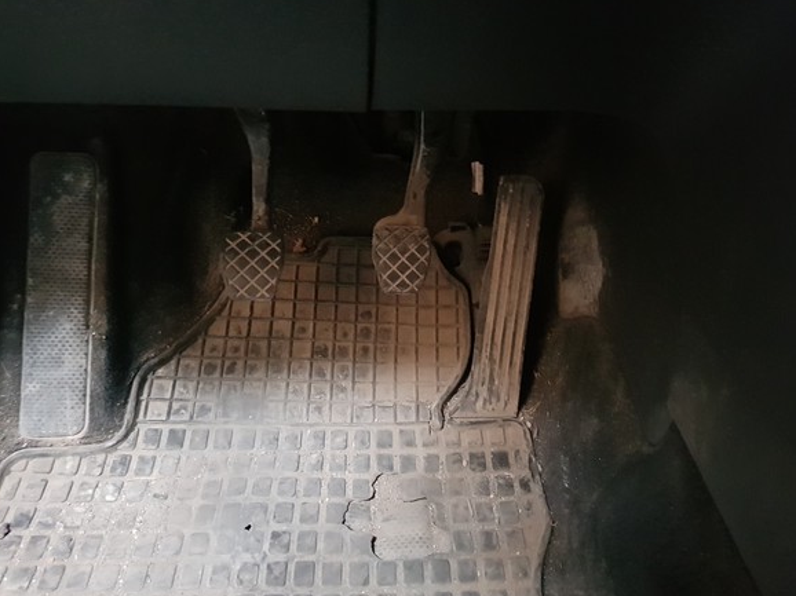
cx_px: 409
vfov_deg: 51.3
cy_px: 292
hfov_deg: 65.3
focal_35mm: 27
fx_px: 621
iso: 1250
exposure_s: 1/10
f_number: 1.7
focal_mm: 4.2
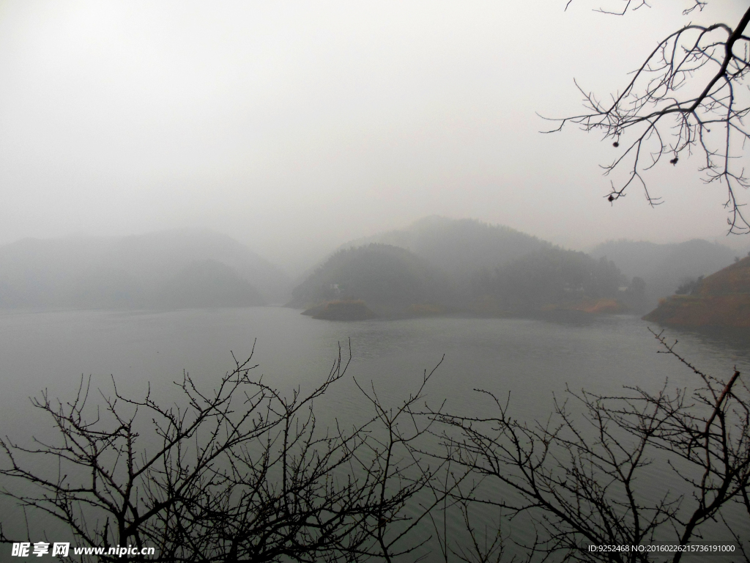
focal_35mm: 25
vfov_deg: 54.9
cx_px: 375
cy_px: 282
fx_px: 542
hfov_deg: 69.4
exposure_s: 1/100
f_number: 3.2
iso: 125
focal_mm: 4.5
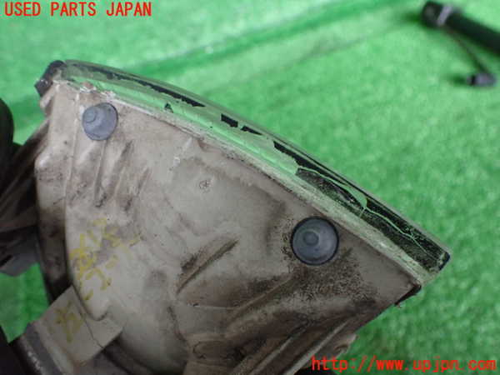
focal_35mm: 30
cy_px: 188
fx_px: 433
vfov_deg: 46.8
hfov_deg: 60.0
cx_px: 250
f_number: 2.3
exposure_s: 1/60
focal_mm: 5.4
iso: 800
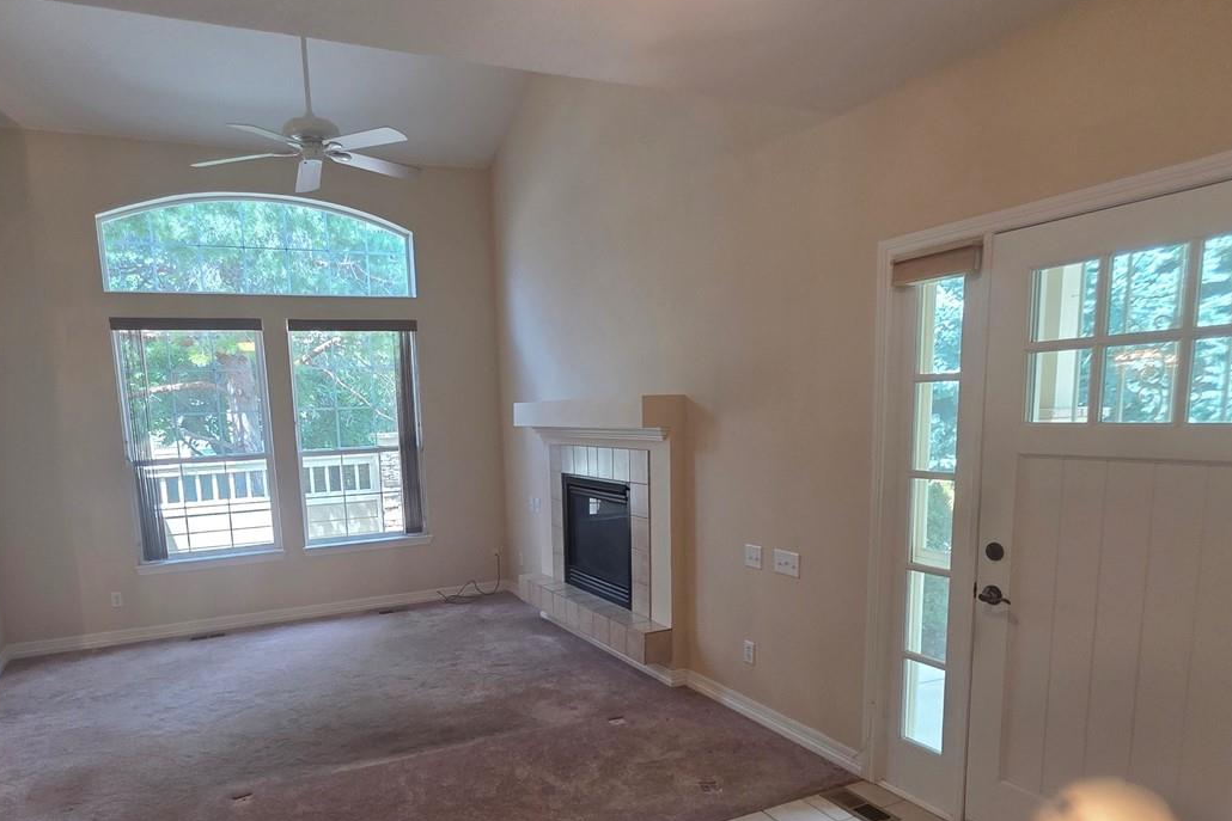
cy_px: 546
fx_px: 719
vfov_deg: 58.2
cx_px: 523
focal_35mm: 21
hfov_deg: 80.6
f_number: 1.9
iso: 200
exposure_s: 1/120
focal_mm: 2.2
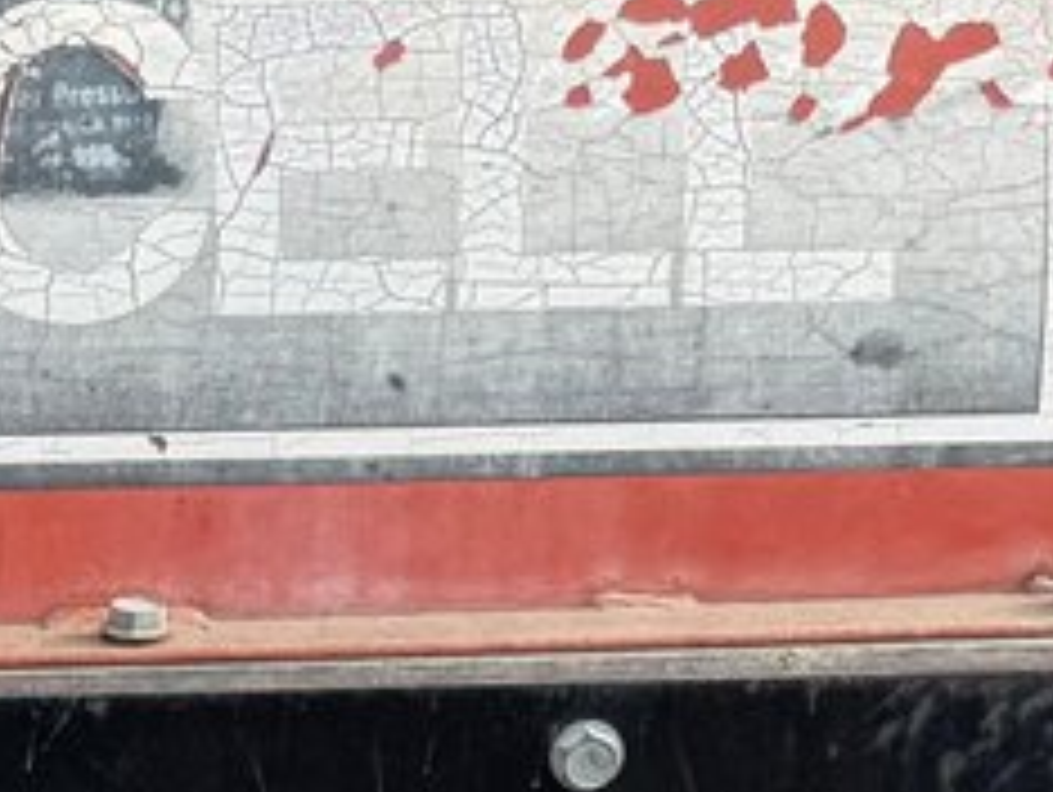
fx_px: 4720
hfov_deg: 12.2
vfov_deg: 9.2
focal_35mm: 155
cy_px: 1402
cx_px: -434
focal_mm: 6.76
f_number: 1.78
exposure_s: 1/1901
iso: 80
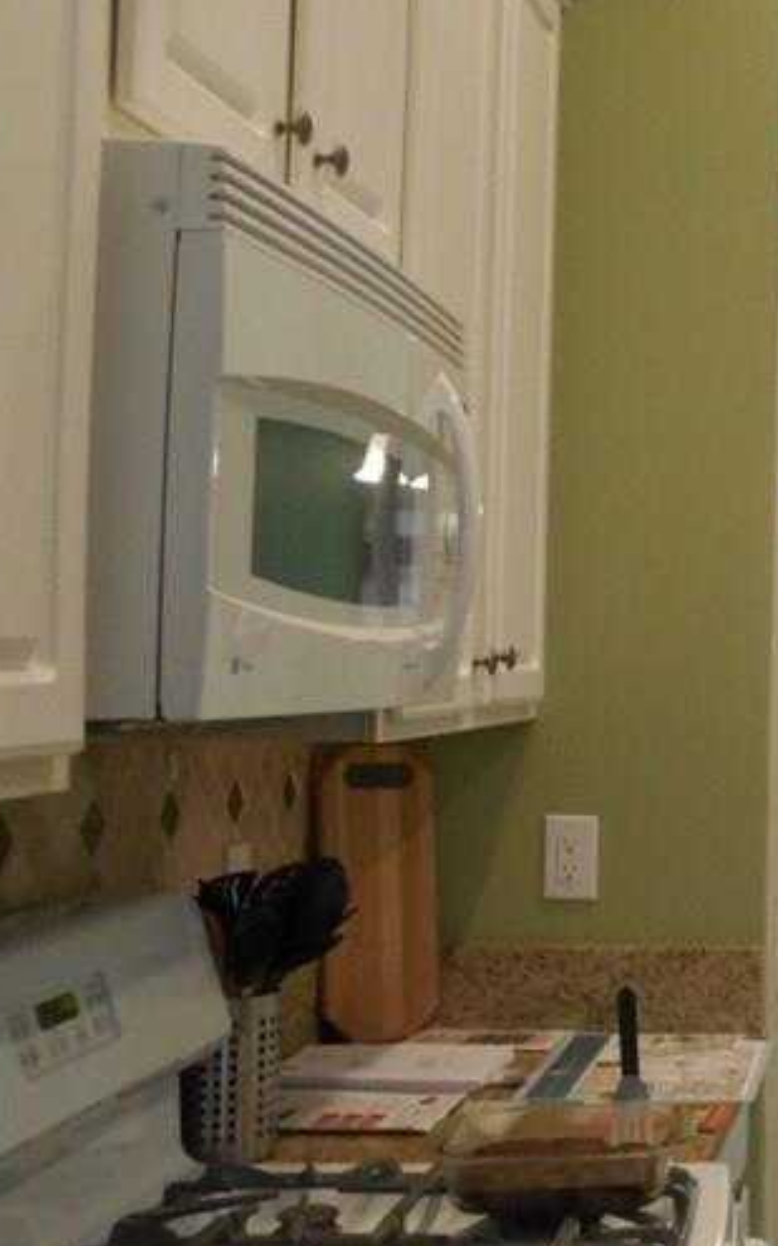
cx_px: 1047
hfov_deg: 20.5
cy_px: 634
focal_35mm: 57
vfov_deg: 35.7
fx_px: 1935
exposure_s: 1/30
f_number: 3.2
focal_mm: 4.6
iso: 220
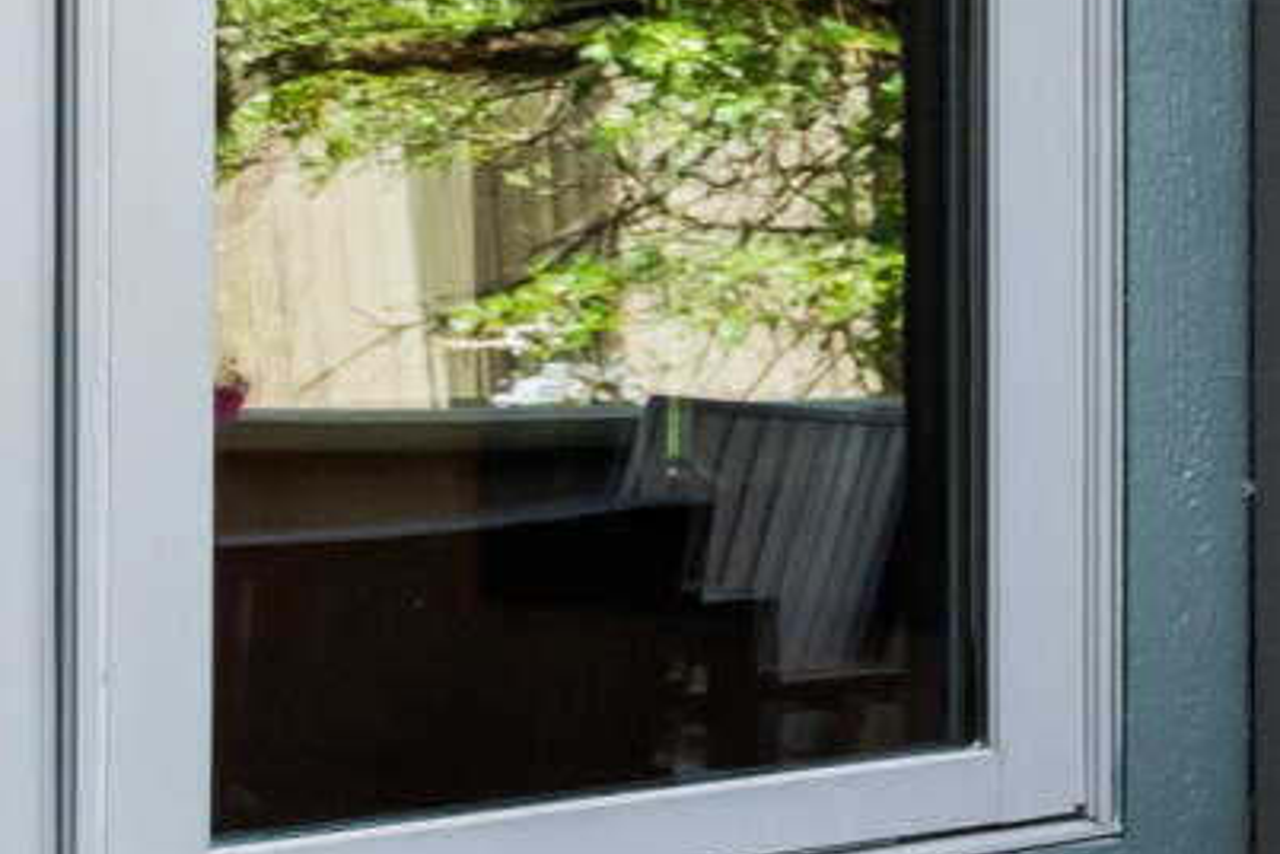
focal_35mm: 127
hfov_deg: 9.8
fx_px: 4515
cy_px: 54
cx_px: 4311
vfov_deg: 10.7
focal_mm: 17
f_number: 7.1
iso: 400
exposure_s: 1/60
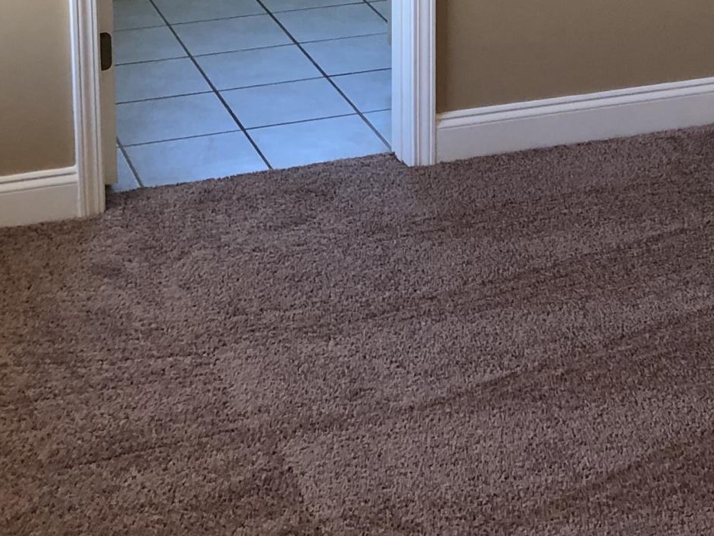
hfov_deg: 21.6
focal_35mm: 90
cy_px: -176
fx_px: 1857
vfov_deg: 15.6
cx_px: 540
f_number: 1.8
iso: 40
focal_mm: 3.99
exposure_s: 1/24
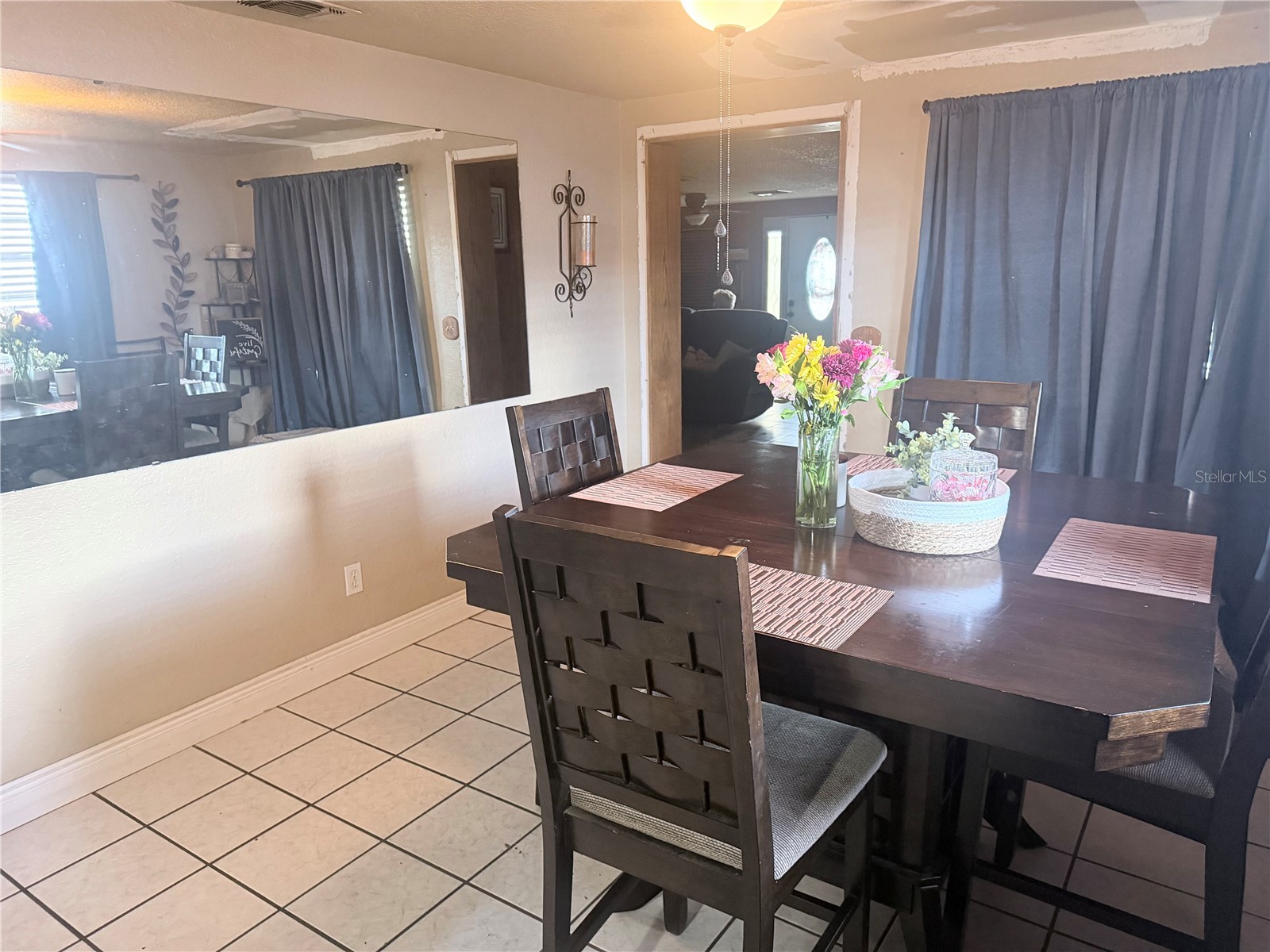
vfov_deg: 56.8
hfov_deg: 71.6
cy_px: 476
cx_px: 635
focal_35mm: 24
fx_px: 881
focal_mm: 6.76
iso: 800
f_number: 1.78
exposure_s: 1/40
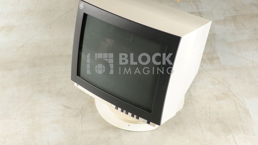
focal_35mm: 53
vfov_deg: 22.6
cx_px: 130
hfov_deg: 39.2
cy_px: 64
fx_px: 363
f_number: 9
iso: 1600
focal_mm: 50
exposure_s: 1/125
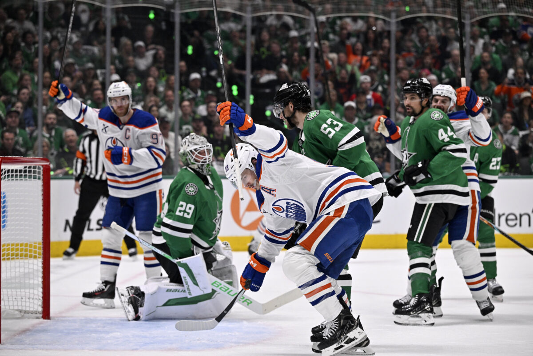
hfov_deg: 17.8
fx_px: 1703
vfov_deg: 11.9
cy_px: 178
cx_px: 266
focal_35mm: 115
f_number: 3.5
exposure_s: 1/2500
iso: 2500
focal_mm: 115
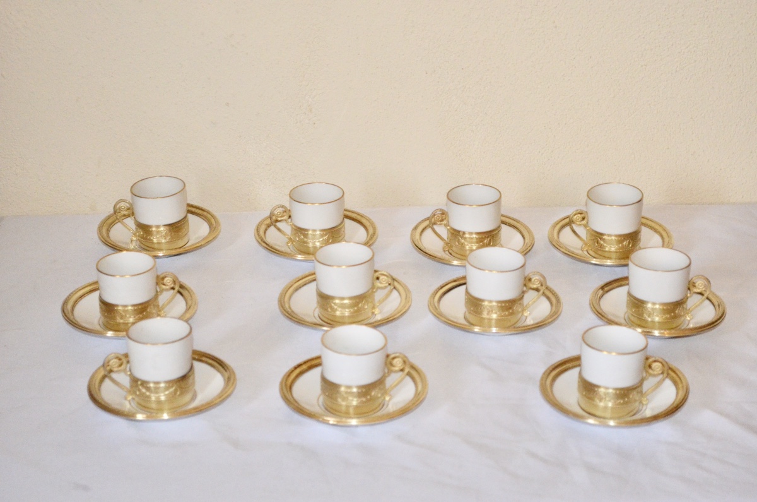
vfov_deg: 16.5
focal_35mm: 82
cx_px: 378
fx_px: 1731
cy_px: 251
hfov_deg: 24.7
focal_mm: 55
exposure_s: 1/60
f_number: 5.6
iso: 2500
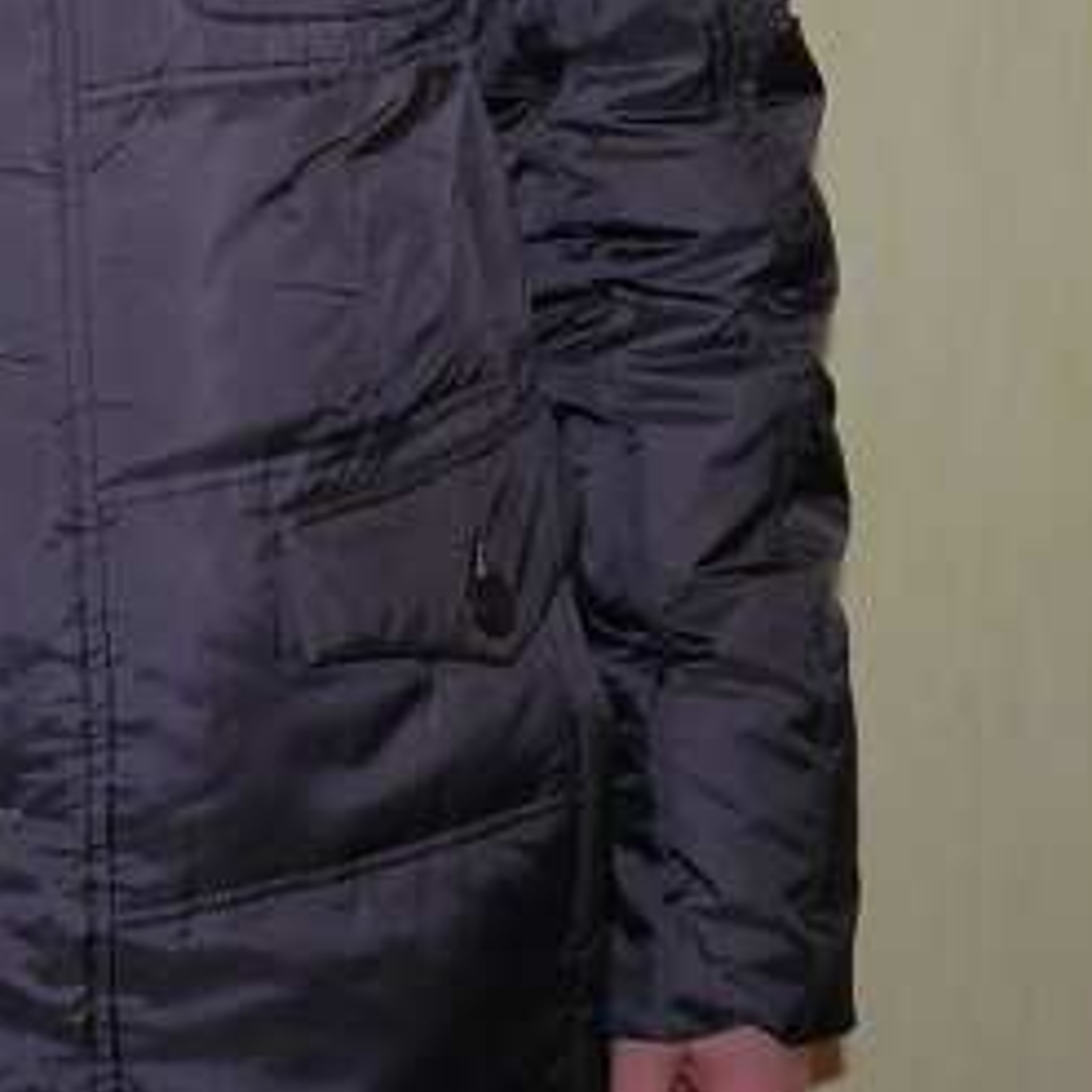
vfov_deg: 15.7
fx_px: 3926
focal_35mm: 110
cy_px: 237
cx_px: 18
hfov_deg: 15.6
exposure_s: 1/60
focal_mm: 22
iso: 160
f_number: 4.4
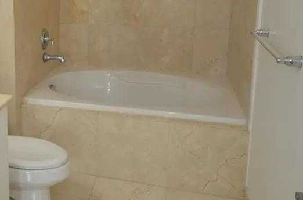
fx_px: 386
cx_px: 28
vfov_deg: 28.2
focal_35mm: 46
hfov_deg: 39.6
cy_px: 29
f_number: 4
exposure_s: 1/60
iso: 500
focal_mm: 10
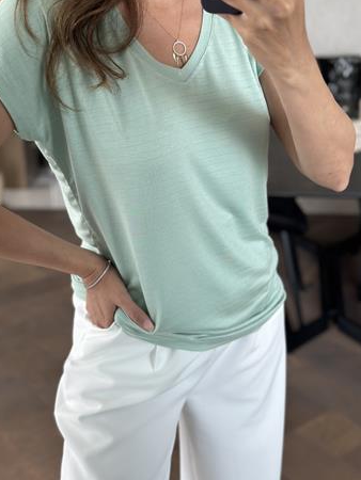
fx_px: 750
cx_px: 162
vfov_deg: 35.5
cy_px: 212
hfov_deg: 27.0
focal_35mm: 54
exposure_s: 1/60
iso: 125
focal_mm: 6.86
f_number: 1.78
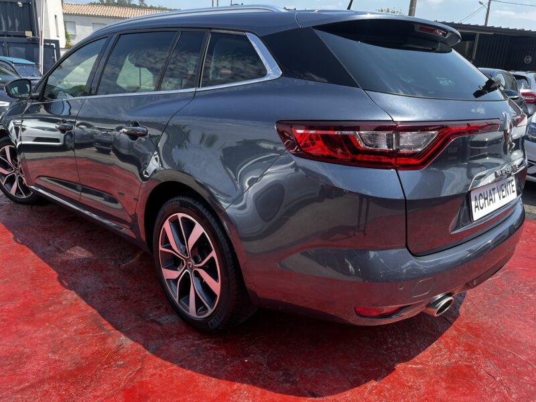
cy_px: 201
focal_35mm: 26
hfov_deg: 67.3
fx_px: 403
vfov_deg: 53.1
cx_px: 268
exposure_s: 1/858
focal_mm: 5.1
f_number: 1.6
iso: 50
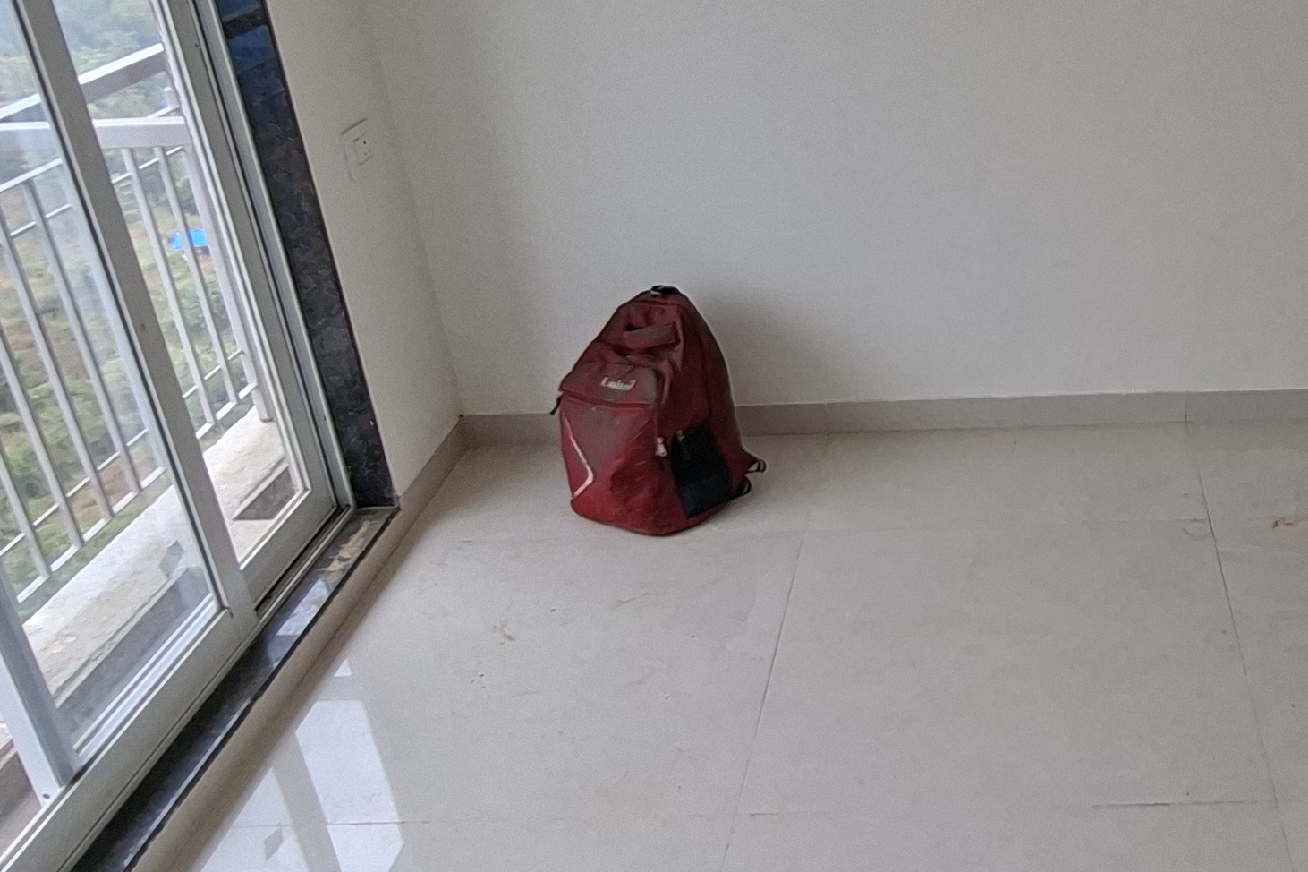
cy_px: 447
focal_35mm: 37
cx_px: 1008
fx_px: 1344
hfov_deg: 49.5
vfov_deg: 35.9
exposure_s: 1/120
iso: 40
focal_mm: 1.74
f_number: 2.2
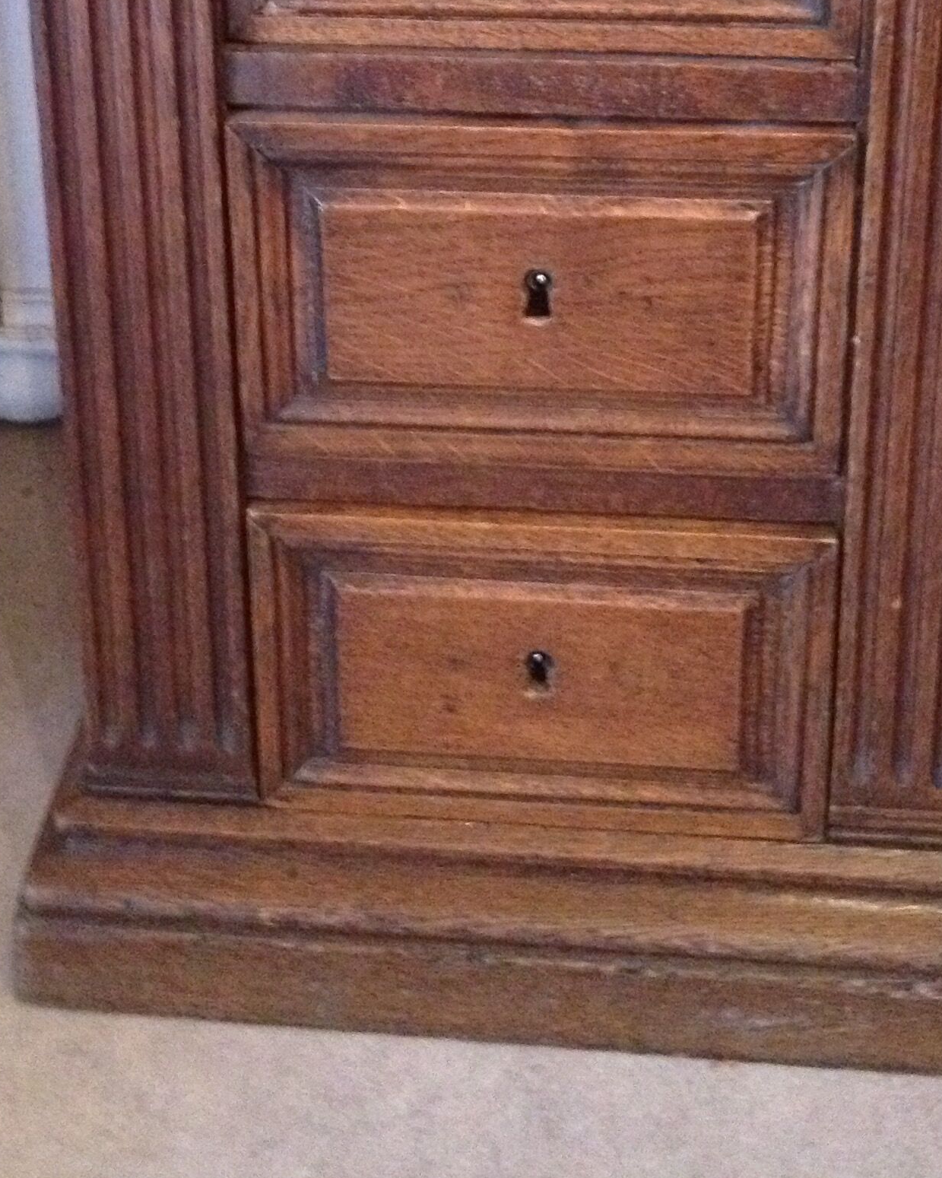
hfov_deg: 21.2
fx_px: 2509
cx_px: 409
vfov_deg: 25.3
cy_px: 33
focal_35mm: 72
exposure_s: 1/15
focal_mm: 4.28
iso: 800
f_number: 2.4
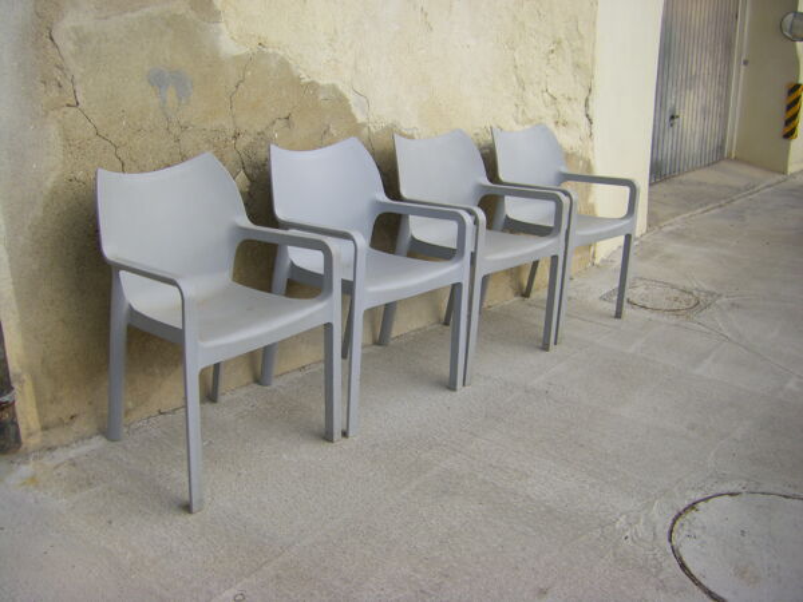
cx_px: 402
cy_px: 301
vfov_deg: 37.7
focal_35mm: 38
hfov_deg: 49.0
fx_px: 881
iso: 64
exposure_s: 1/125
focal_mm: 6.3
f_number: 7
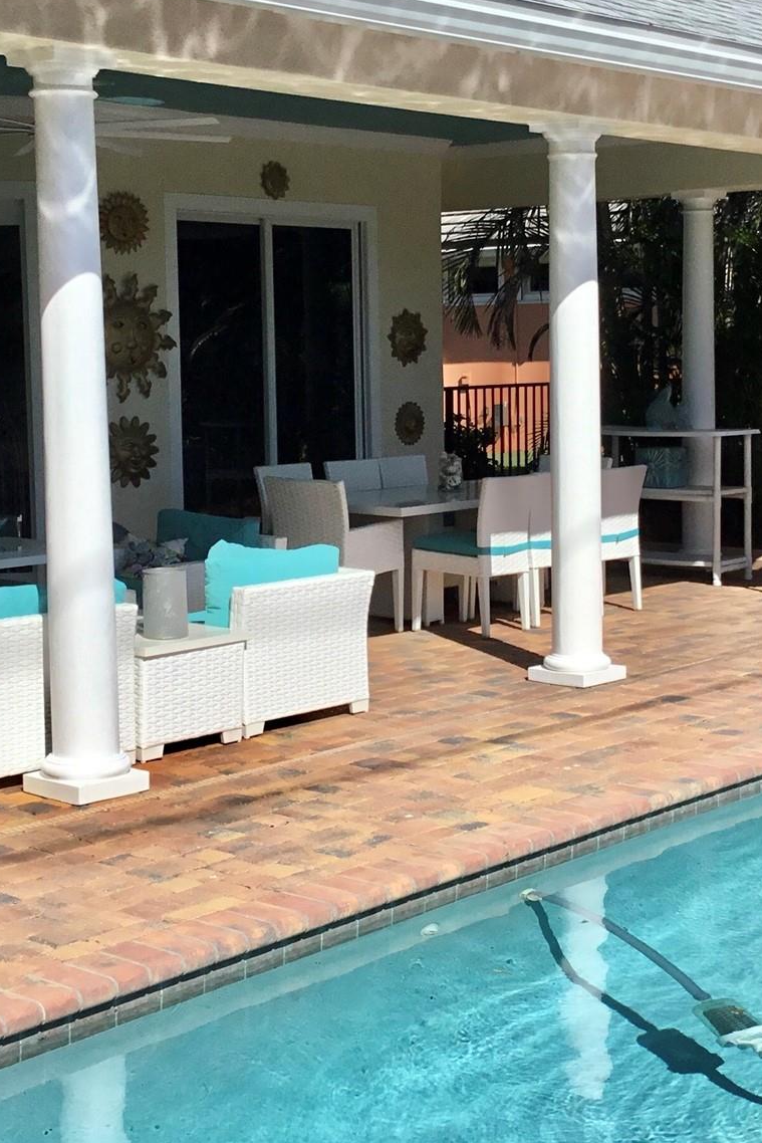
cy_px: 501
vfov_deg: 34.4
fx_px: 1841
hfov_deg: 23.4
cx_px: 390
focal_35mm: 58
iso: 25
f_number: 2.4
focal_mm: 3.3
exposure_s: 1/2469
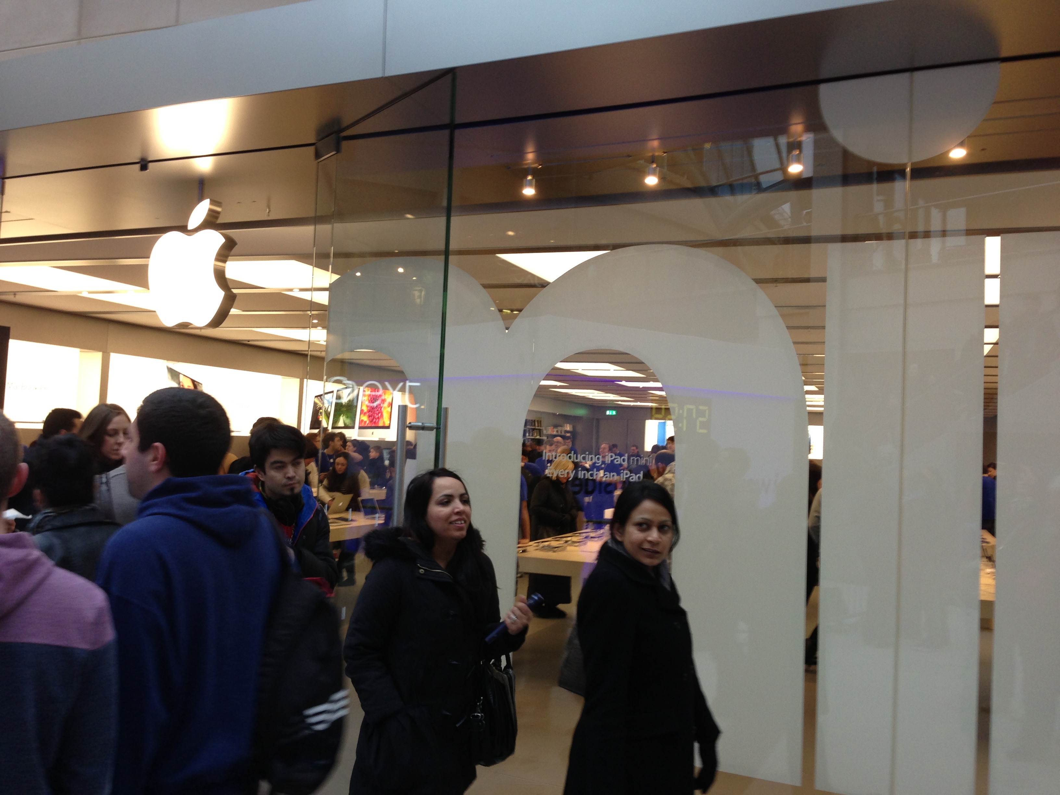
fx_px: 1011
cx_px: 530
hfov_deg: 55.4
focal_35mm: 33
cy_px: 398
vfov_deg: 42.9
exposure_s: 1/40
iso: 64
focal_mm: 4.13
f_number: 2.4
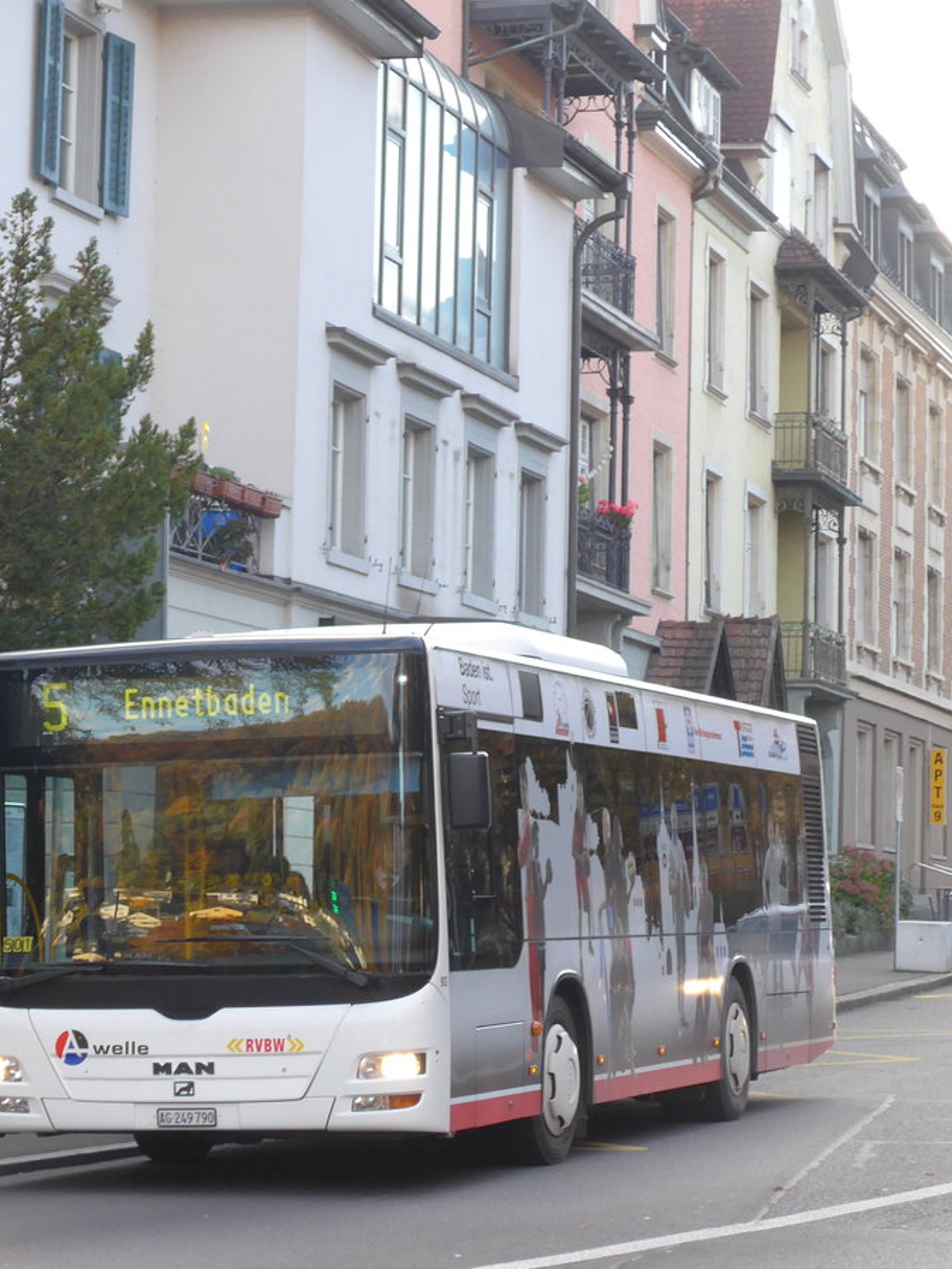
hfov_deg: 12.8
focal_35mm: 115
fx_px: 4216
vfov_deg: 17.1
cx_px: 153
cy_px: 635
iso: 250
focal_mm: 17
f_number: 4.5
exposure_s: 1/80
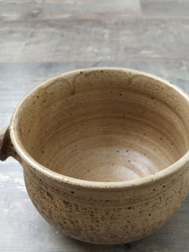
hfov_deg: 41.6
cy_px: 176
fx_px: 248
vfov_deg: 52.5
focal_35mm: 34
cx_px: 111
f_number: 1.9
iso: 250
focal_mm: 3.94
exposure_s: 1/50
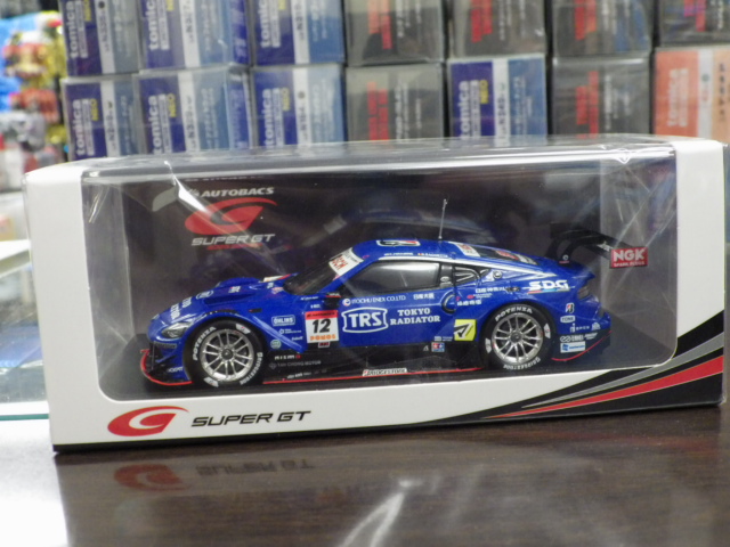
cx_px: 365
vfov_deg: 35.1
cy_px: 274
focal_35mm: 41
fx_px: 865
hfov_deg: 45.8
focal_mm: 7.4
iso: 800
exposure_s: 1/40
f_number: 3.6
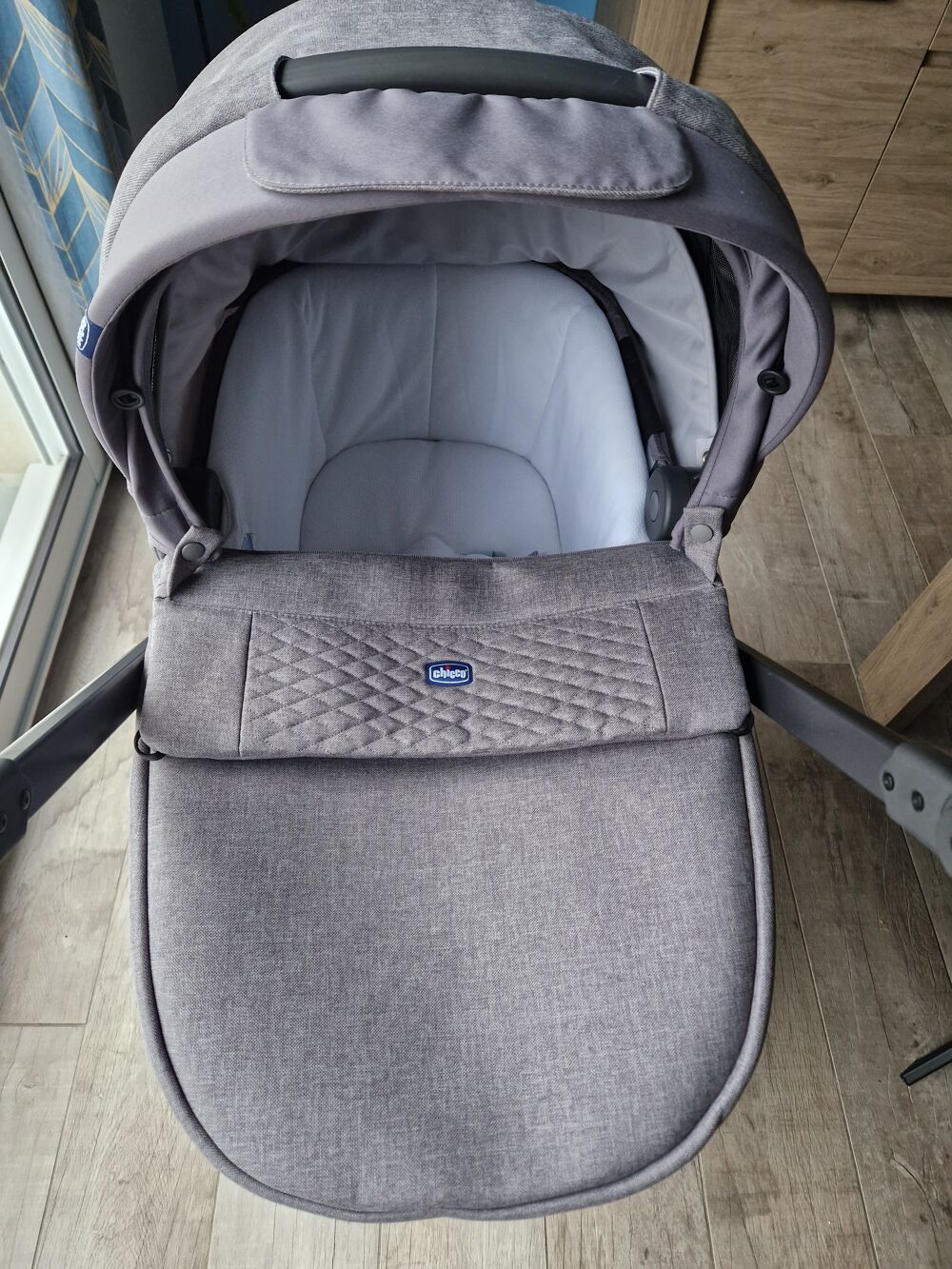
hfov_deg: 58.9
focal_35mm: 23
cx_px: 476
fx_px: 843
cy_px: 634
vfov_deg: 73.9
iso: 320
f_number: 1.8
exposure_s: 1/100
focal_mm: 5.4
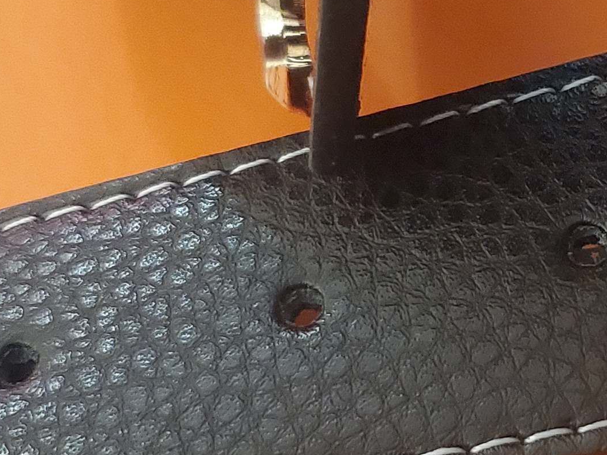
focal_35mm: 99
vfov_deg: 14.9
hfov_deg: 19.1
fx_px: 1736
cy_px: 253
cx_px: 653
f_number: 1.5
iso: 640
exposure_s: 1/33
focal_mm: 4.3
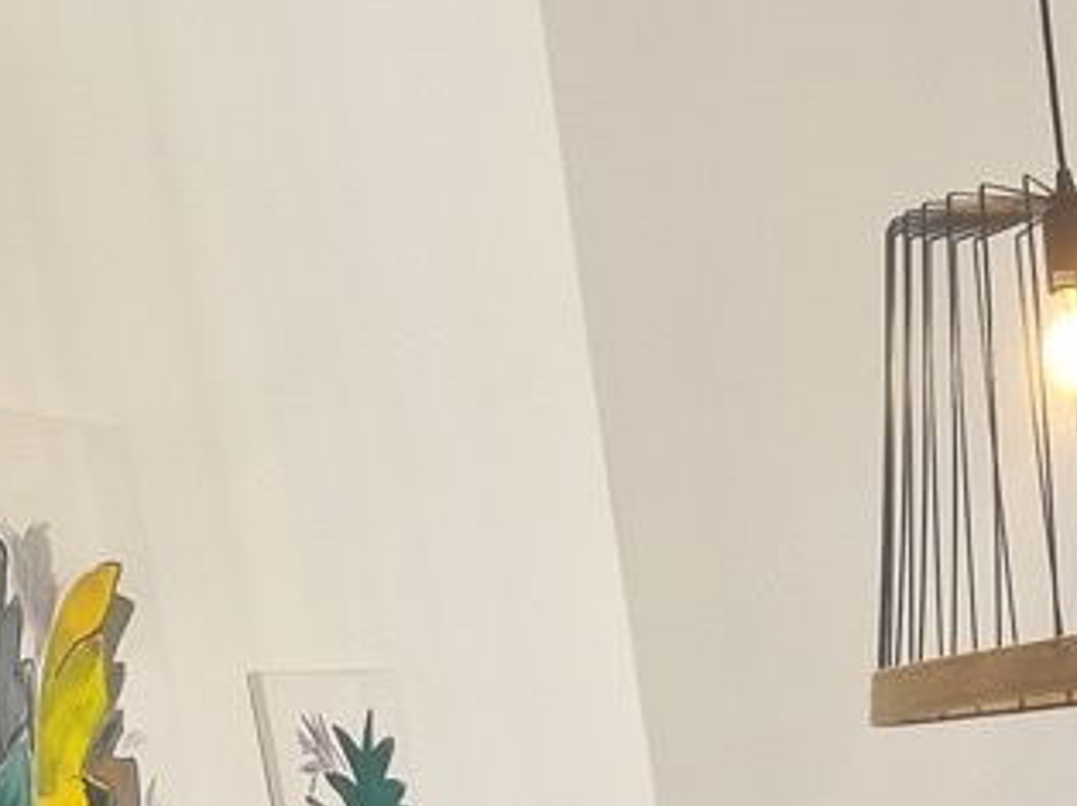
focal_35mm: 106
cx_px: 1053
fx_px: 3295
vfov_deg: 12.2
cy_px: 1643
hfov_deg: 18.1
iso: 100
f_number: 1.8
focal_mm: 5.4
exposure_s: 1/120
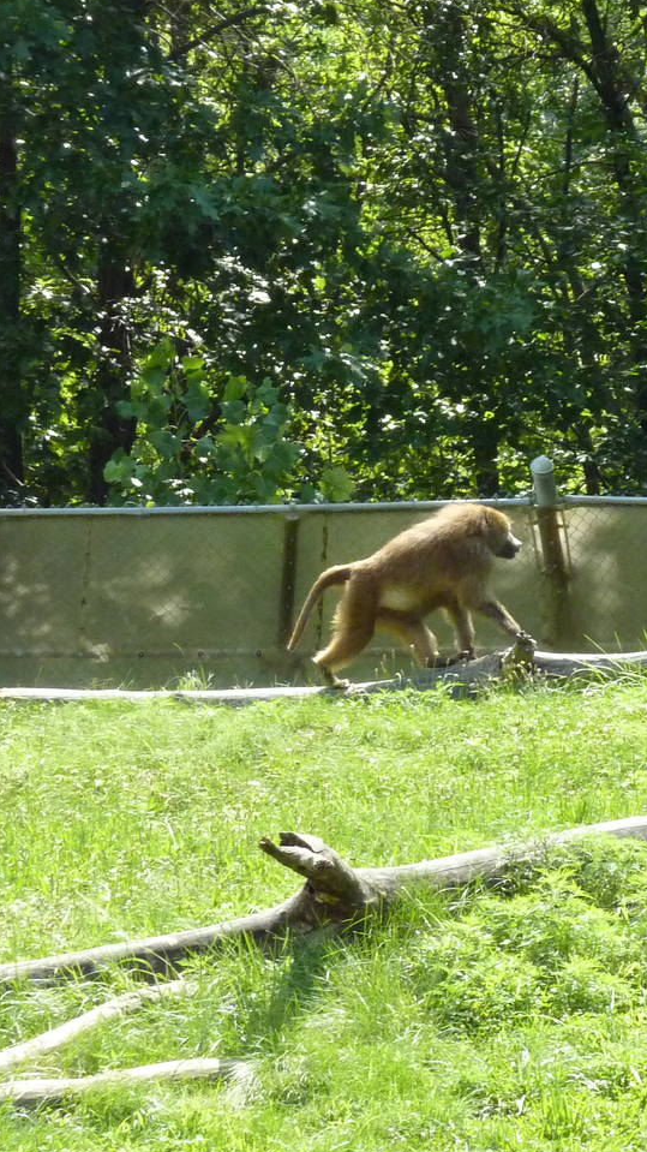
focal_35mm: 249
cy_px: 495
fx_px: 7599
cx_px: 803
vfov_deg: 8.7
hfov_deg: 4.9
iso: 320
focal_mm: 22.5
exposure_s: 1/500
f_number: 4.5
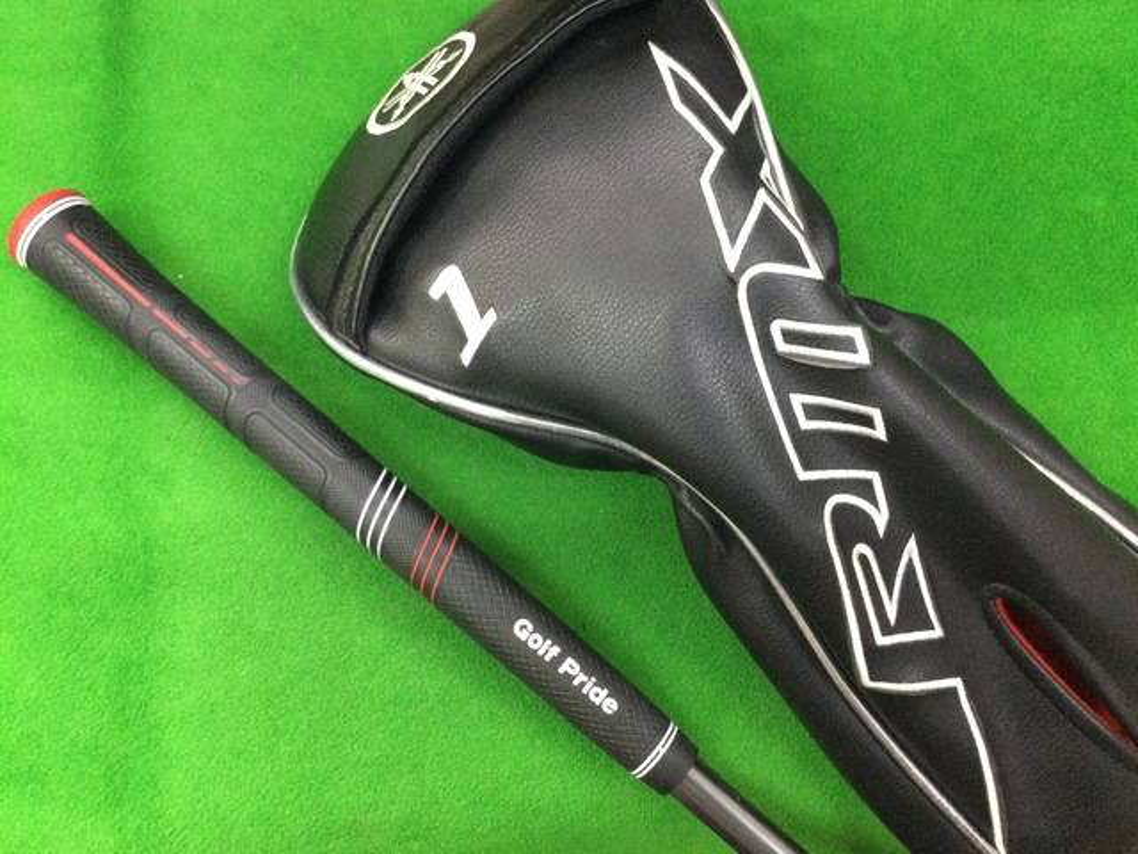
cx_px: 569
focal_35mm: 31
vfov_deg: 45.4
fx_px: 1019
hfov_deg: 58.4
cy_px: 427
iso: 250
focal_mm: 3.3
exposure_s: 1/30
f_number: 2.4
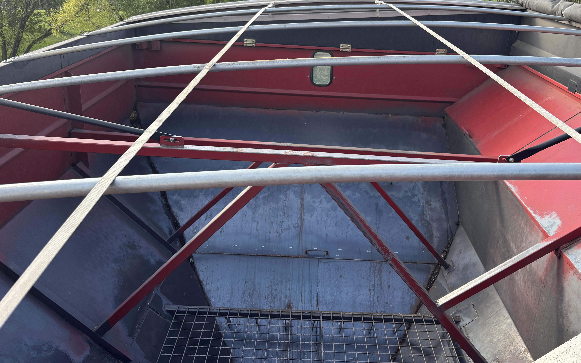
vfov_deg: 40.1
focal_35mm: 31
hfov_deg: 61.1
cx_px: 320
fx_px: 491
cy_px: 123
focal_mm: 5.96
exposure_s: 1/493
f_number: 1.6
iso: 50
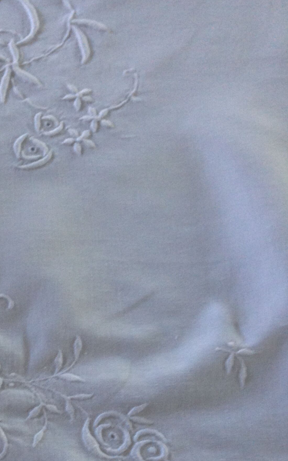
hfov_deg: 19.2
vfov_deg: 30.7
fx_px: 816
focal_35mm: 65
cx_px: -32
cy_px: 374
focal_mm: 4.12
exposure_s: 1/20
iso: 100
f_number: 2.4
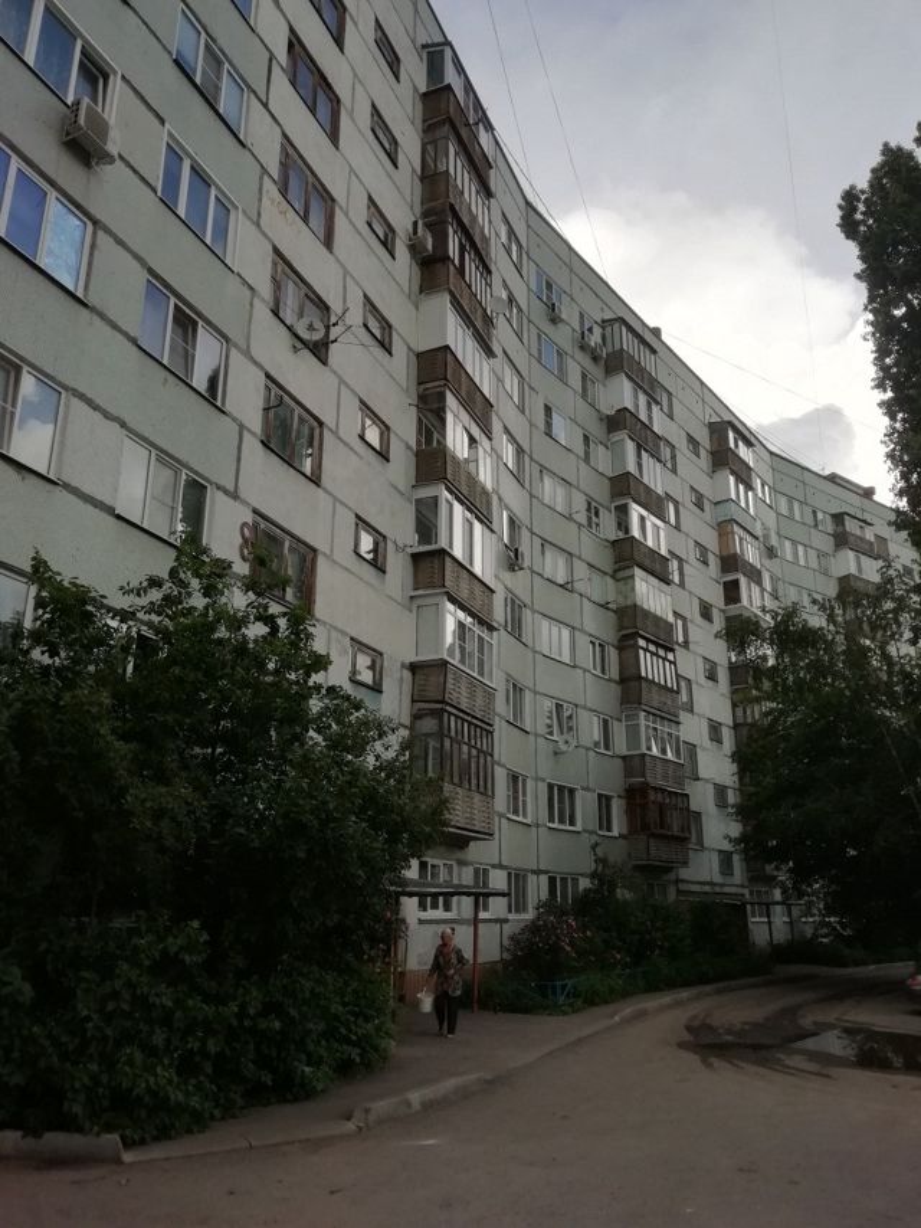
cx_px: 460
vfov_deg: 67.3
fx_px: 922
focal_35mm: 26
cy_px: 614
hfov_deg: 53.1
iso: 50
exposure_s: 1/1372
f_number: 2.2
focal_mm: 3.46
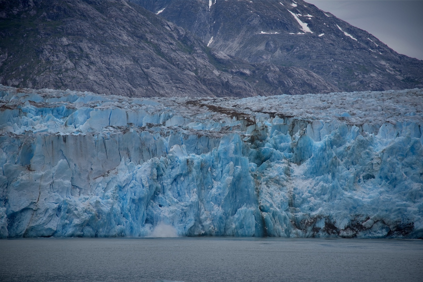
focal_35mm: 120
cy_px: 141
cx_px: 212
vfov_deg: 11.4
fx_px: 1410
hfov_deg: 17.1
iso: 100
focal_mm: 120
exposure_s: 1/250
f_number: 5
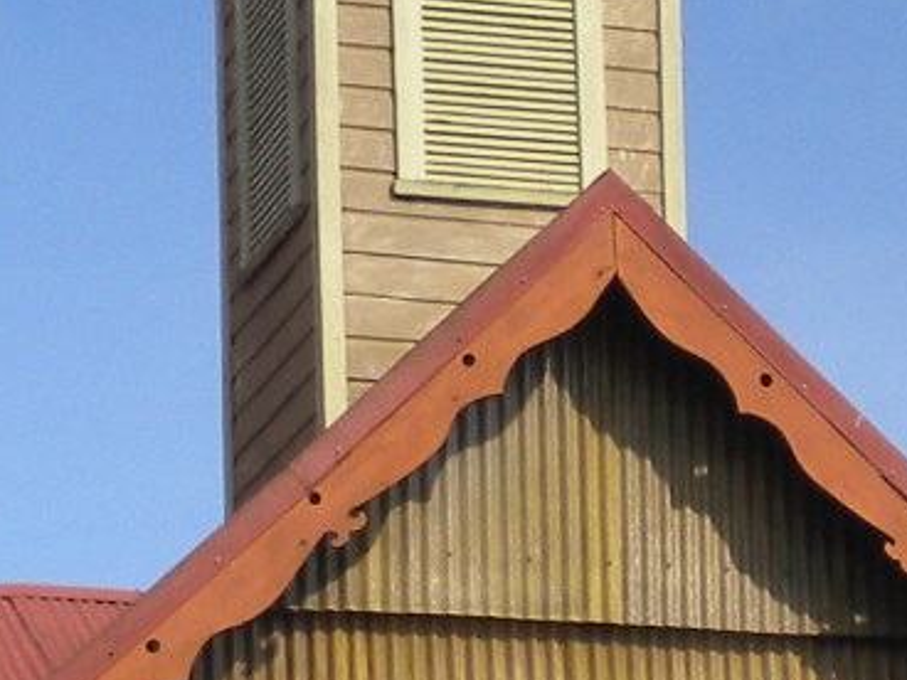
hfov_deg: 10.1
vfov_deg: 7.6
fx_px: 5109
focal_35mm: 195
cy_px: 737
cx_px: 569
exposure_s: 1/700
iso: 80
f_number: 4.6
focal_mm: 6.3
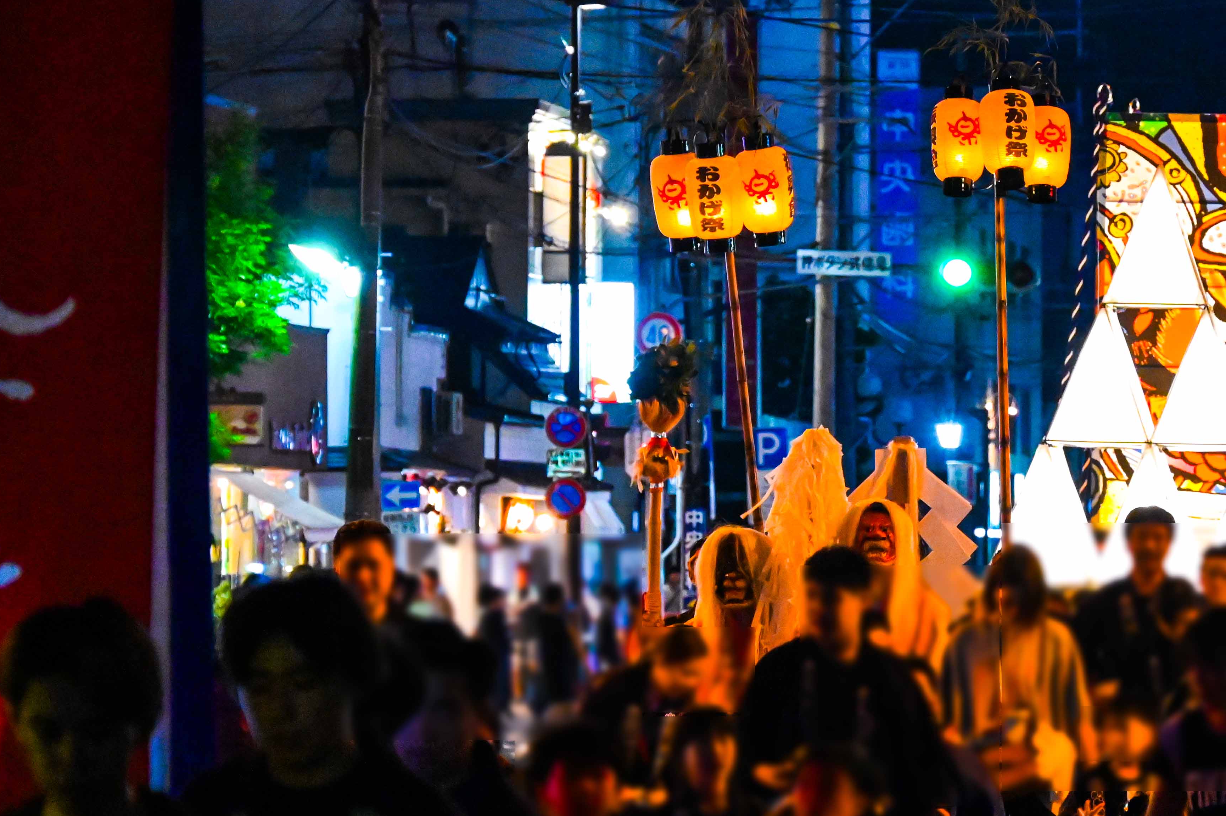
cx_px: 920
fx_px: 9223
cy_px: 494
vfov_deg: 5.1
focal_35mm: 271
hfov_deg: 7.6
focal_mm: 155
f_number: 6.3
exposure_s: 1/80
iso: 12800
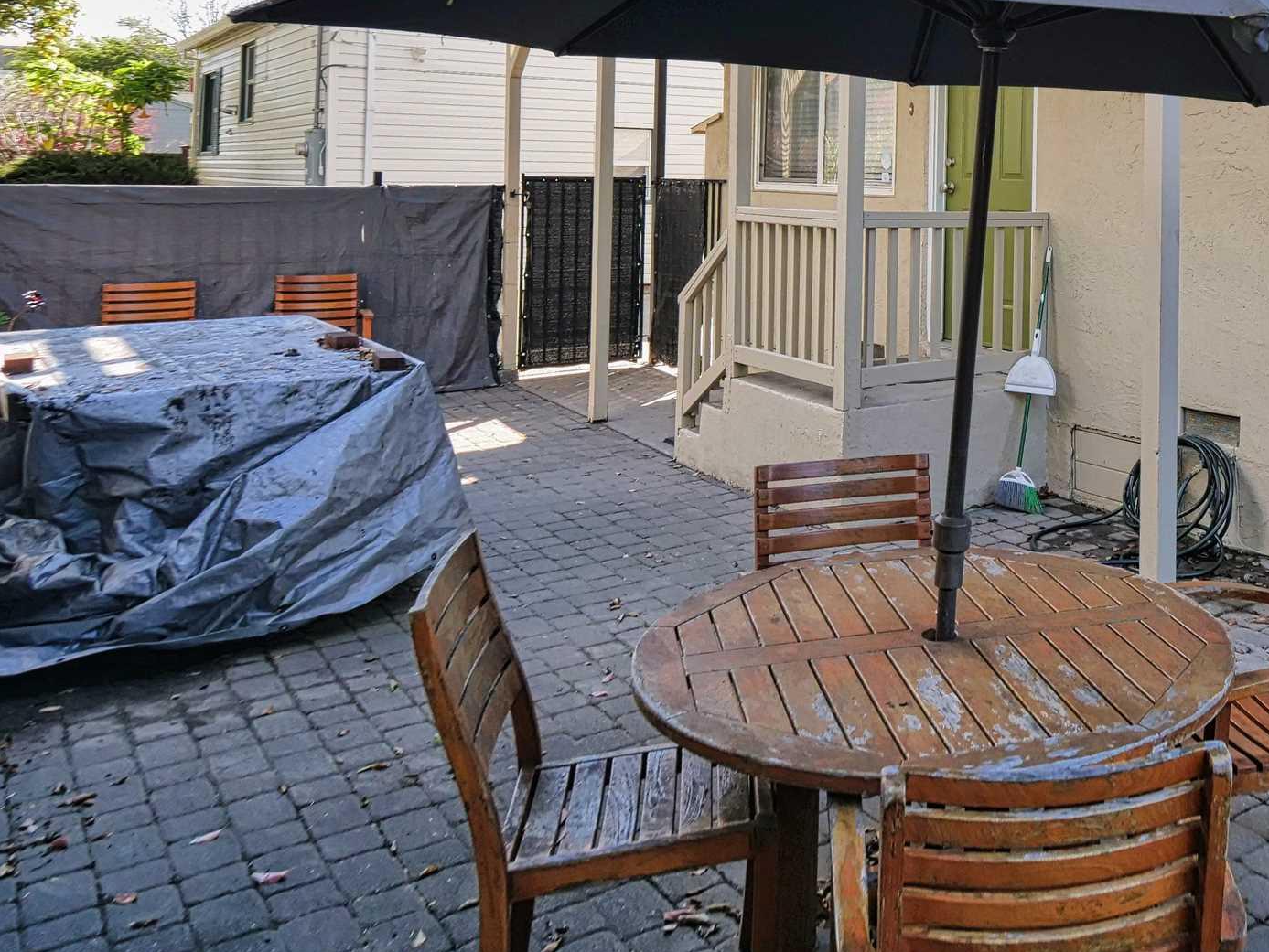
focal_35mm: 31
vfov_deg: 42.9
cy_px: 158
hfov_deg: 52.6
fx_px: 1137
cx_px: 1097
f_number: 3.5
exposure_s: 1/200
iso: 100
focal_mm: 7
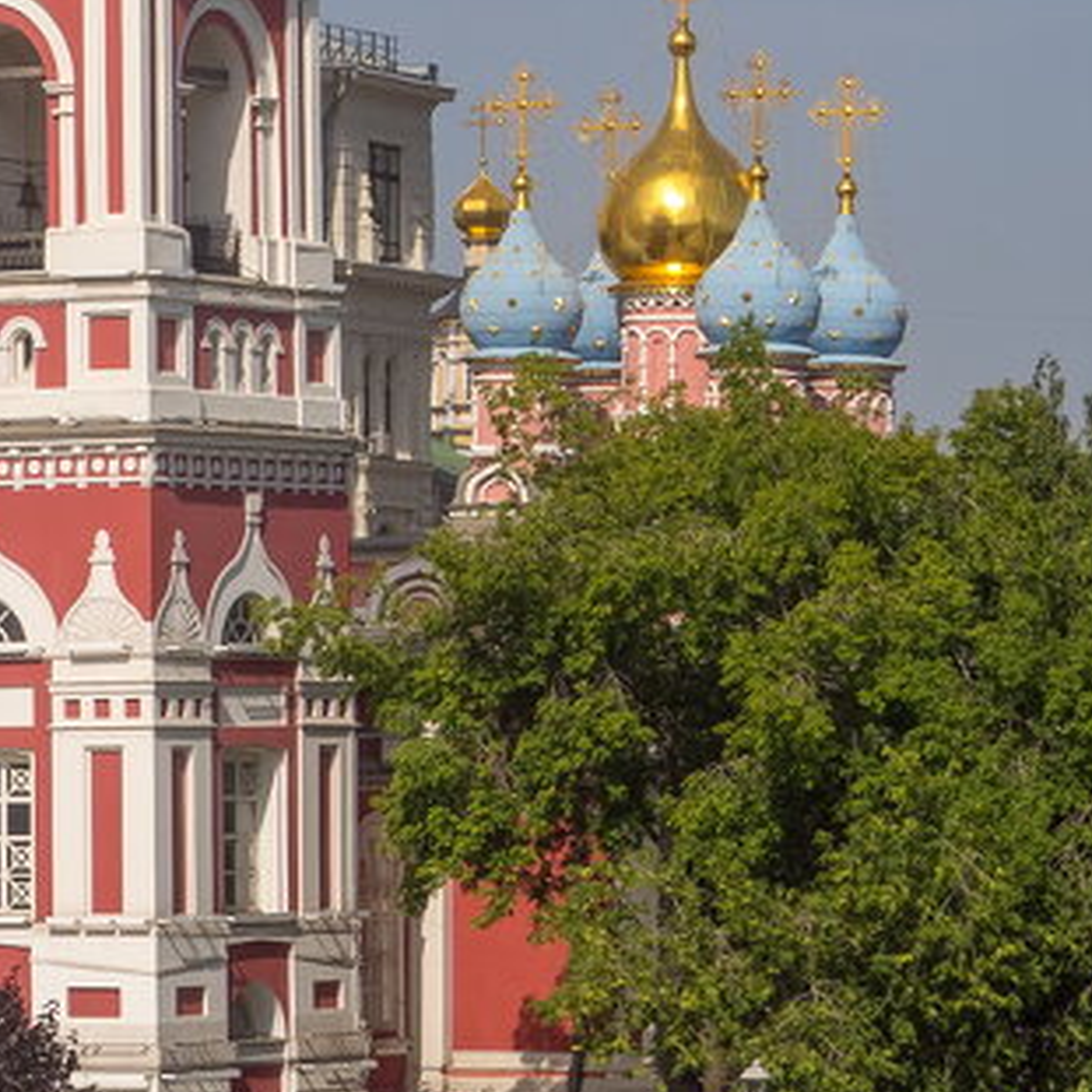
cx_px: 156
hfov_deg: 7.6
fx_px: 8244
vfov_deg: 7.6
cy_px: 160
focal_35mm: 231
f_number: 8
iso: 200
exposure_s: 1/800
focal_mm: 38
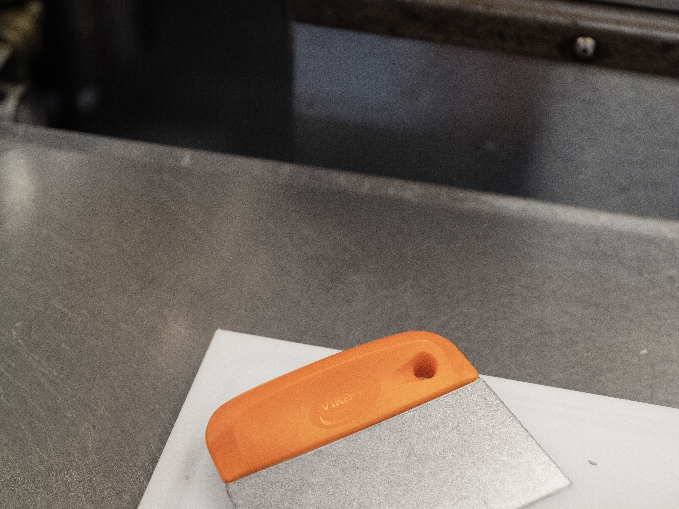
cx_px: 340
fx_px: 1354
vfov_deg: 21.0
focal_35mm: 69
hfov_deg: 28.2
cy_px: 413
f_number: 4
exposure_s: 1/250
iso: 640
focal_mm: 64
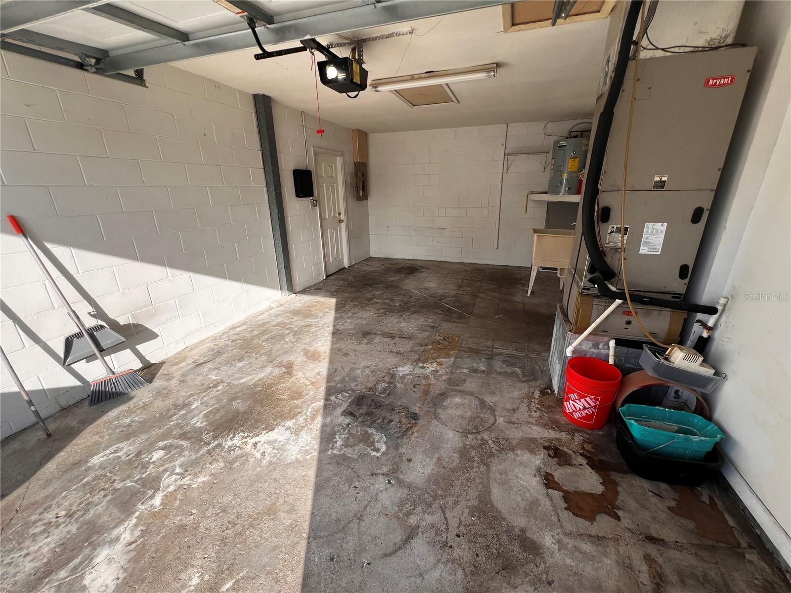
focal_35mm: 13
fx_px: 297
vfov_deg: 89.9
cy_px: 296
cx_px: 396
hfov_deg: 106.2
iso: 32
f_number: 1.8
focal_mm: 1.57
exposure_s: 1/376
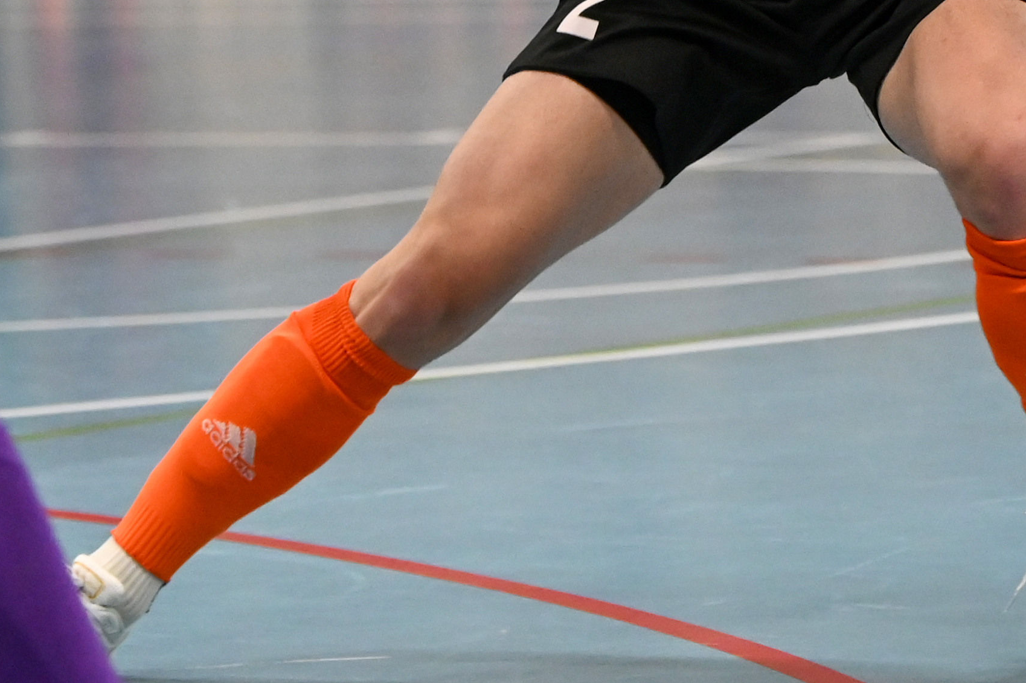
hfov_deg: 5.7
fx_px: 10340
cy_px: -262
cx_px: 960
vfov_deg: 3.8
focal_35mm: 363
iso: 4000
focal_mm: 102
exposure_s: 1/1000
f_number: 4
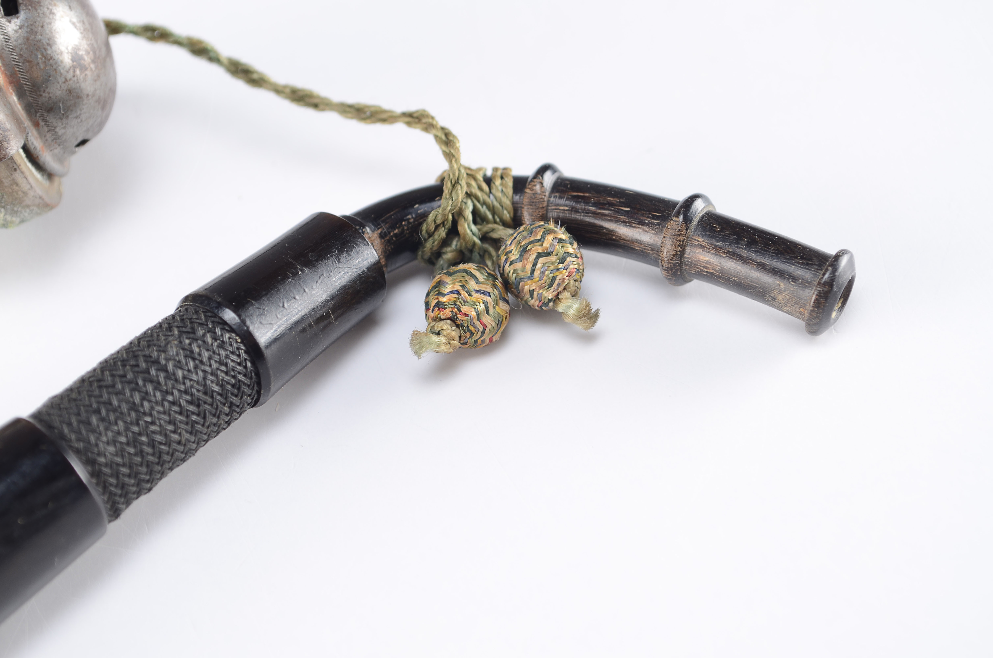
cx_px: 496
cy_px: 329
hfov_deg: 24.7
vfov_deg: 16.5
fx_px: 2271
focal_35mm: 82
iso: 100
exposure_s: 1/80
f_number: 8
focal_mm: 55
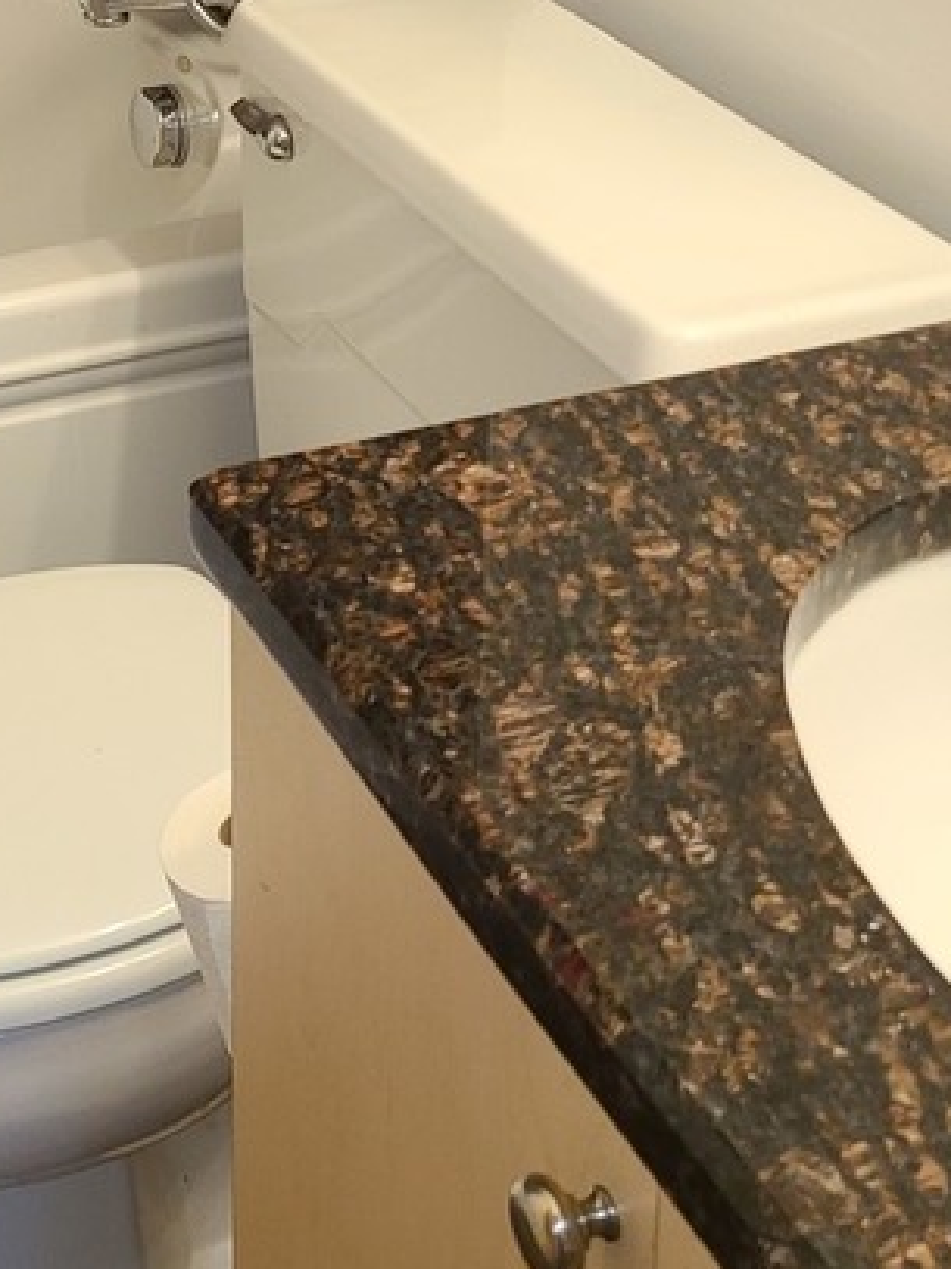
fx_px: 2529
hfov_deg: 20.5
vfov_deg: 26.6
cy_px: -16
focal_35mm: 69
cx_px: -28
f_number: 1.8
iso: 100
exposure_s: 1/60
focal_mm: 5.4
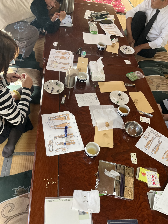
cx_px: 84
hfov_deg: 48.2
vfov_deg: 61.7
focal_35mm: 29
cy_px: 112
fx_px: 188
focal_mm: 3
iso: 125
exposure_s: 1/60
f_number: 1.8
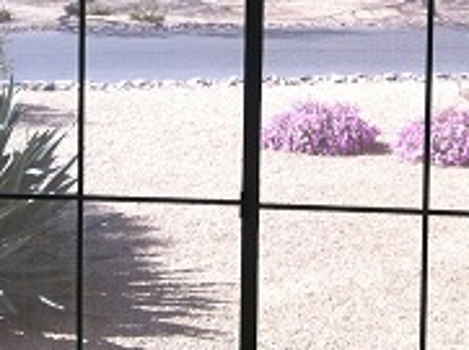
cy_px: -14
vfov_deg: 16.2
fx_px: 1203
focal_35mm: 89
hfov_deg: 21.9
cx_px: 324
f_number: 2.8
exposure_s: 1/120
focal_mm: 3.85
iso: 125
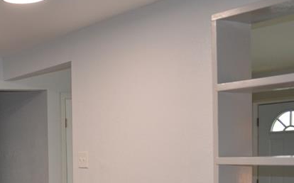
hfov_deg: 27.8
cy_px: 187
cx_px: -24
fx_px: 544
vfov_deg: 18.6
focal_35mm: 68
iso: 500
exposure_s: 1/60
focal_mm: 18
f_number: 3.5
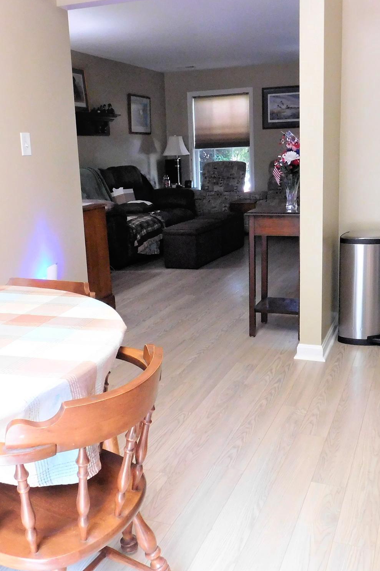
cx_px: 190
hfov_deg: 40.0
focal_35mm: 33
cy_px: 279
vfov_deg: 57.2
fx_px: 523
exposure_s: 1/30
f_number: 3
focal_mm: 4
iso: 400
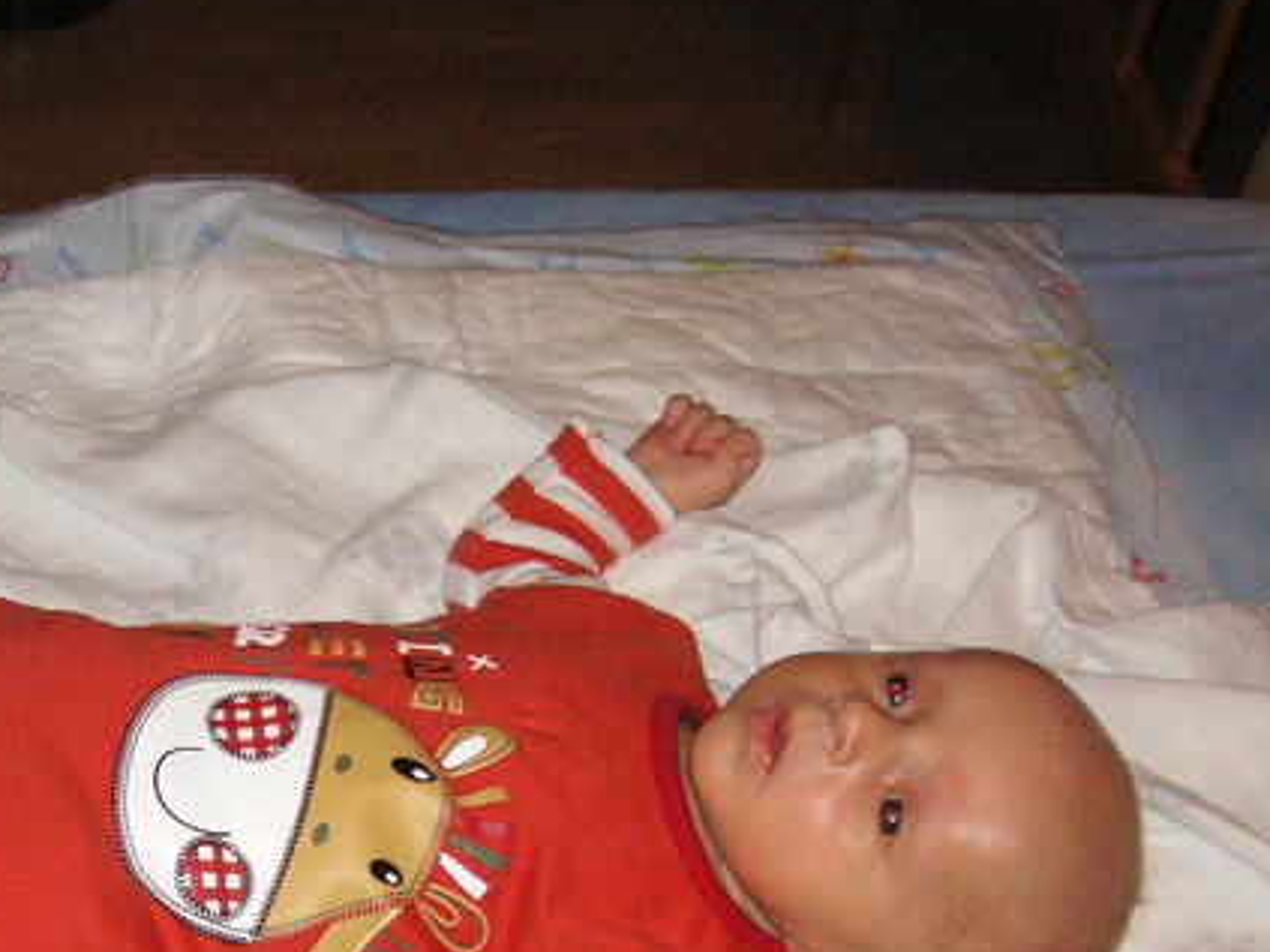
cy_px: 811
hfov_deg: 27.1
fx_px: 2567
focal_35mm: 70
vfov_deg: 20.7
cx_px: 198
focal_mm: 6.1
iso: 160
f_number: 2.8
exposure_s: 1/45
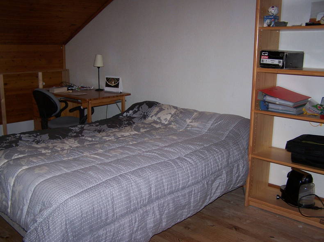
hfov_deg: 49.0
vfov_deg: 37.7
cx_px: 162
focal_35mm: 38
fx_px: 356
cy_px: 121
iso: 140
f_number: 2.8
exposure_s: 1/60
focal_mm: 6.3
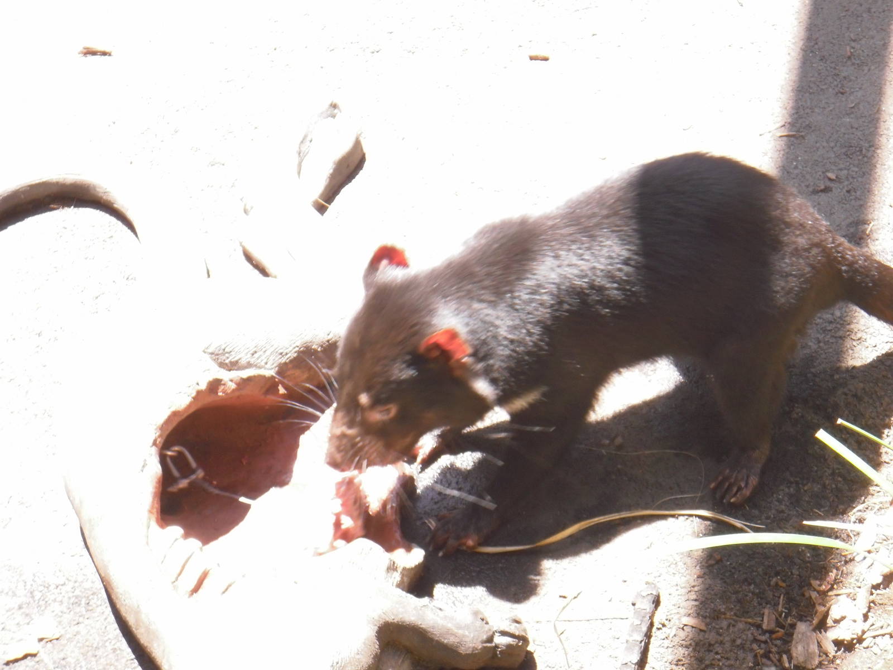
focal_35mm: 114
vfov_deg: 13.0
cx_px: 446
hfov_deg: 17.3
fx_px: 2941
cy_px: 335
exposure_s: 1/60
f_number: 5
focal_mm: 20.1
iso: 125
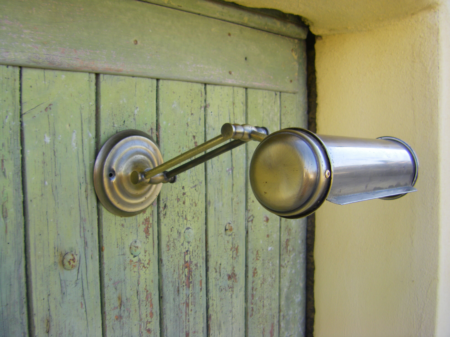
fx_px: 494
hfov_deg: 49.0
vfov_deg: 37.7
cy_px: 168
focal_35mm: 38
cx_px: 225
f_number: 3.5
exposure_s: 1/80
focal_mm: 6.3
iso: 64
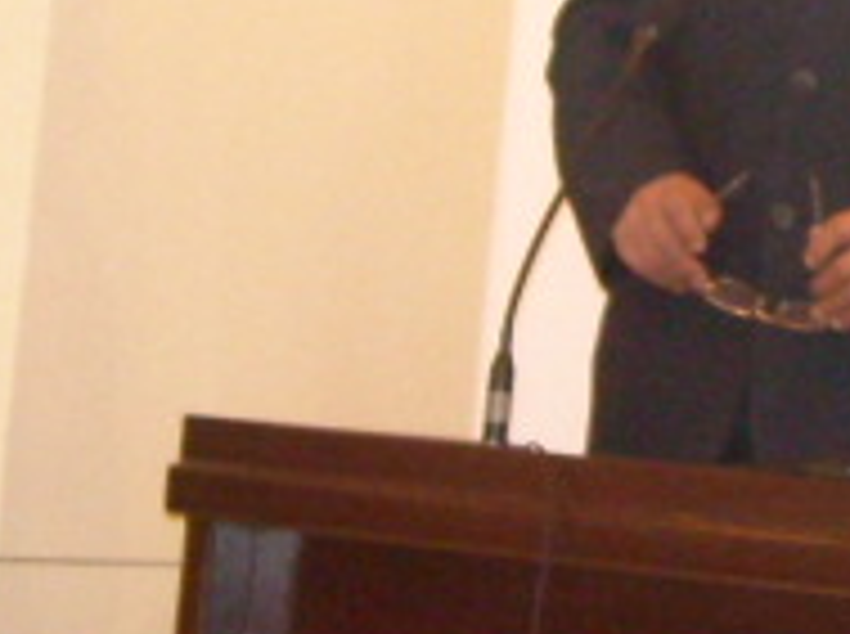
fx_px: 4657
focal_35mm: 190
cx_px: 1237
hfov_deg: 10.1
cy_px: 90
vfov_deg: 7.8
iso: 400
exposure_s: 1/27
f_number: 2.8
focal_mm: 5.7
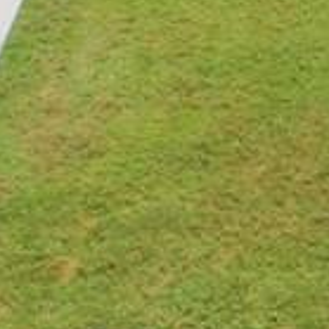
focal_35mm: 130
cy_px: -54
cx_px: 561
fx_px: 1398
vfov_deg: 13.1
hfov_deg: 12.4
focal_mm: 3.6
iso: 100
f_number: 2.8
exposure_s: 1/1818
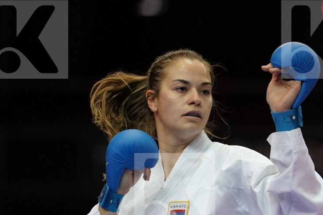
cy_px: 193
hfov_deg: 4.3
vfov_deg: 2.8
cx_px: 322
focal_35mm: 483
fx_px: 4334
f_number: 2.8
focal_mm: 200
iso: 2500
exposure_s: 1/1000
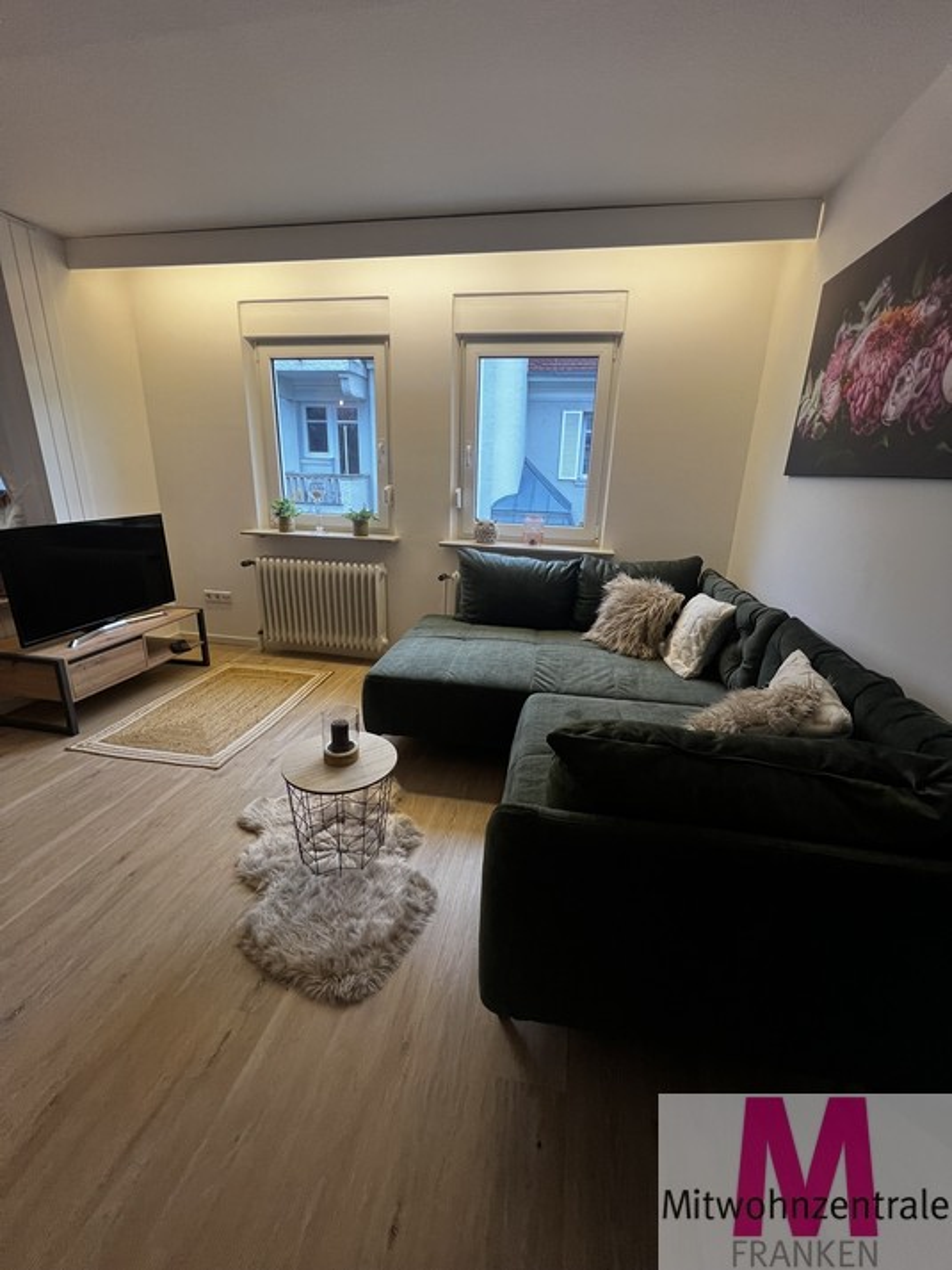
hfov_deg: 89.9
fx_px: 477
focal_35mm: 13
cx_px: 476
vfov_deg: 106.2
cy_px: 635
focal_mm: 1.57
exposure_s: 1/100
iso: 160
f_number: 1.8
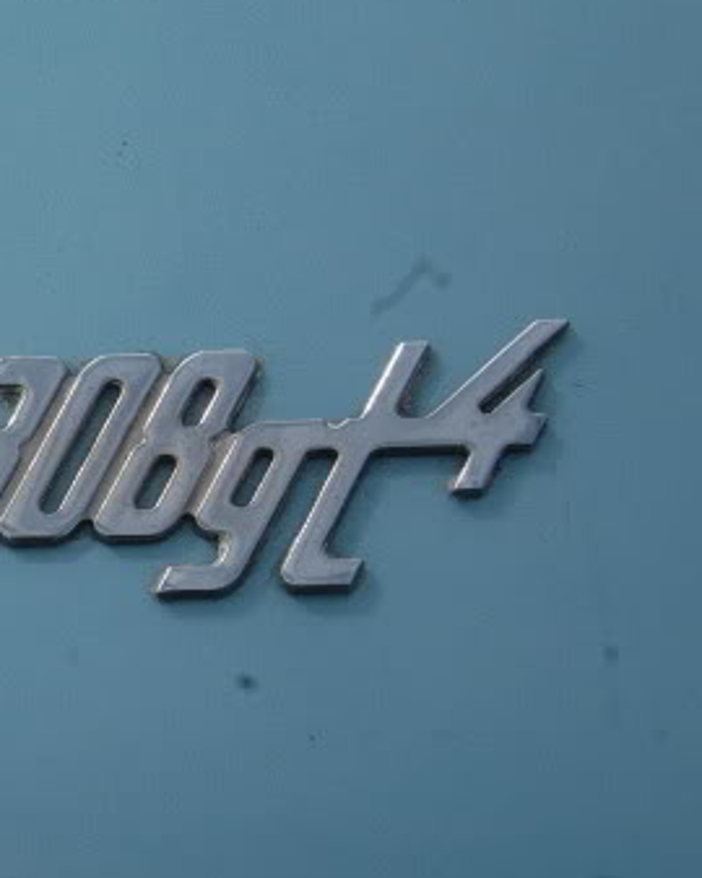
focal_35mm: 183
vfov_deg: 10.5
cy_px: 401
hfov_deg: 8.3
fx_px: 4760
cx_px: -214
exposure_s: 1/400
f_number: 10
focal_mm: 55
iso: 200
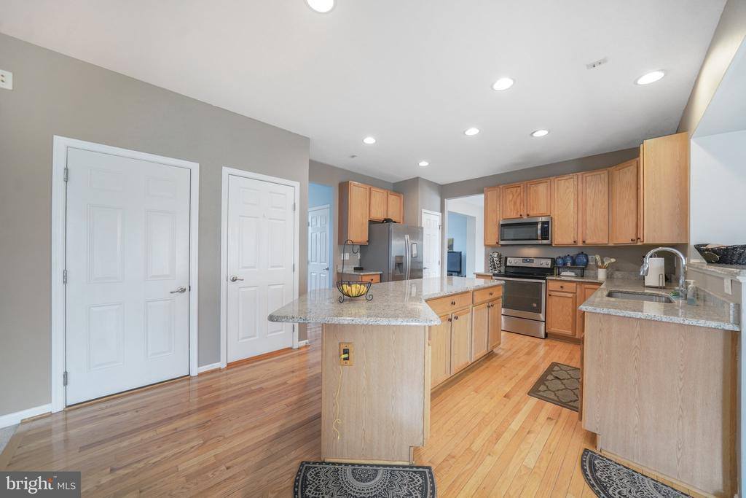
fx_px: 249
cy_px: 249
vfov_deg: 90.0
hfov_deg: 112.6
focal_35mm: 12
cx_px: 373
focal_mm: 12
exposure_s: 1/30
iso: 320
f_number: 4
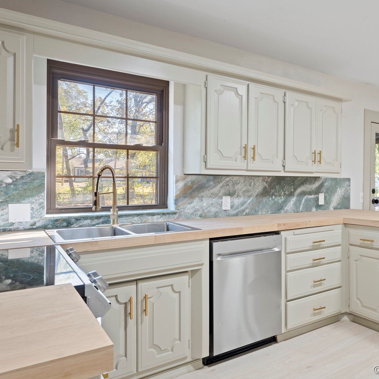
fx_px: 325
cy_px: 188
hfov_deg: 59.2
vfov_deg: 60.4
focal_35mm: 26
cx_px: 249
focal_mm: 20.2
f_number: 9
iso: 200
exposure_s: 1/1.25
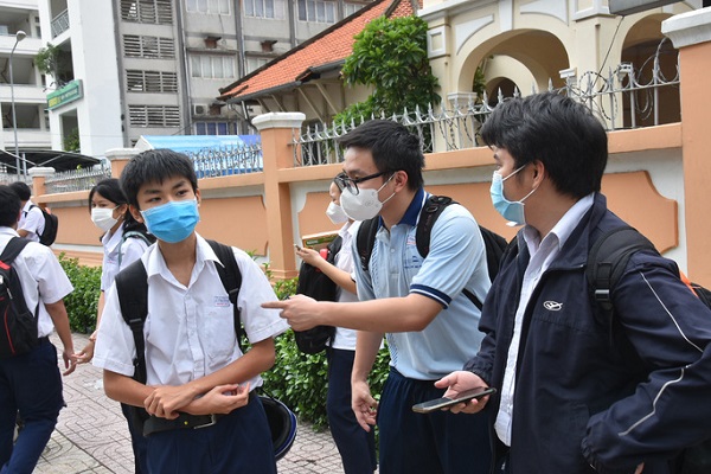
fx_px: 800
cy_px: 237
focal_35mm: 40
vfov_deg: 33.0
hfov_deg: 47.9
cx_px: 356
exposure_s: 1/125
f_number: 11
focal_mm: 27
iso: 200
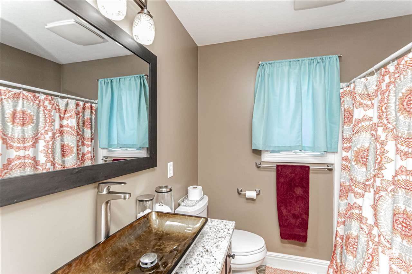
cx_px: 206
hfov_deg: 100.4
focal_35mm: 15
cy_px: 137
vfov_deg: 77.3
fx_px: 172
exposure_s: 1/60
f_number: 14
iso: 3200
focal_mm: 10
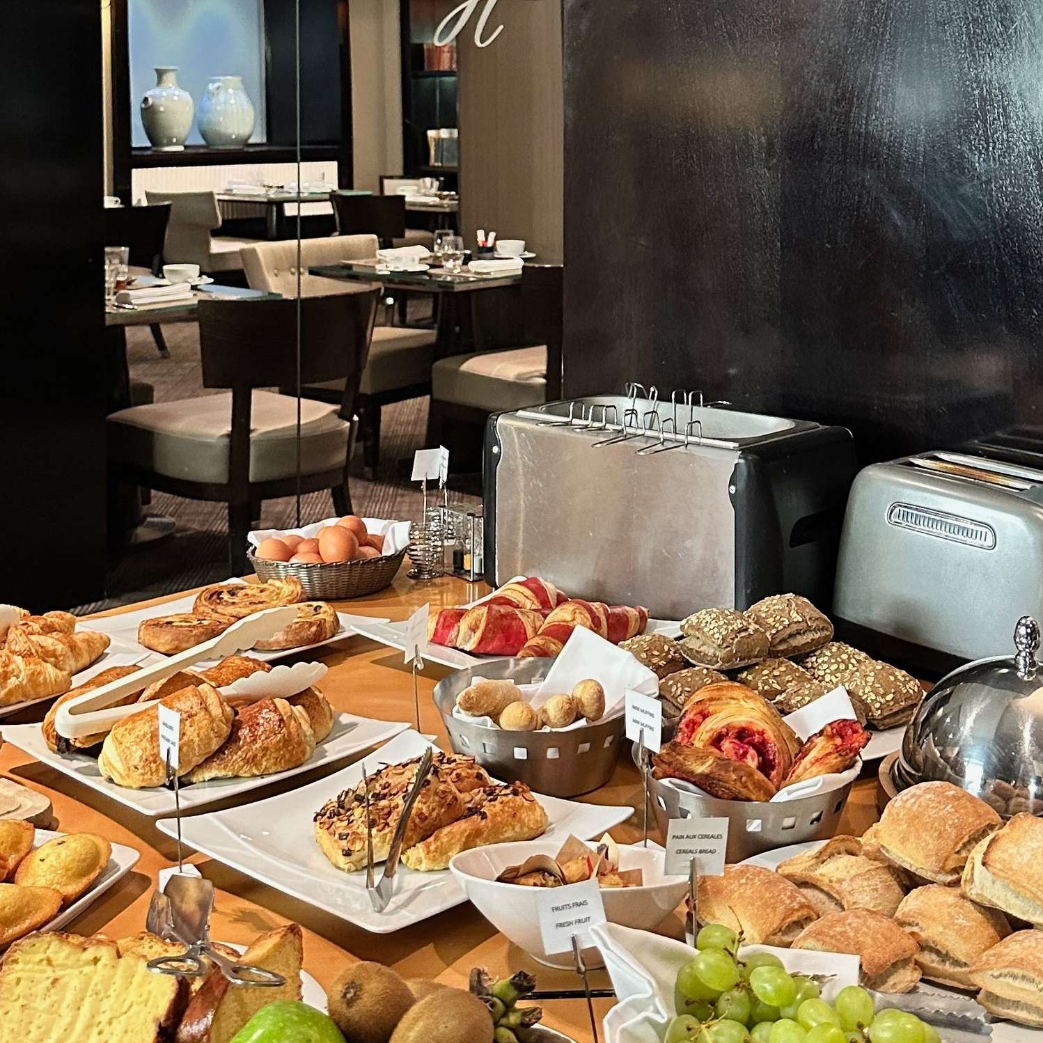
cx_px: 568
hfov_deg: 55.5
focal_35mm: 29
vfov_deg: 55.6
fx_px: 989
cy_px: 515
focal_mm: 6.86
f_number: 1.78
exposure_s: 1/50
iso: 400
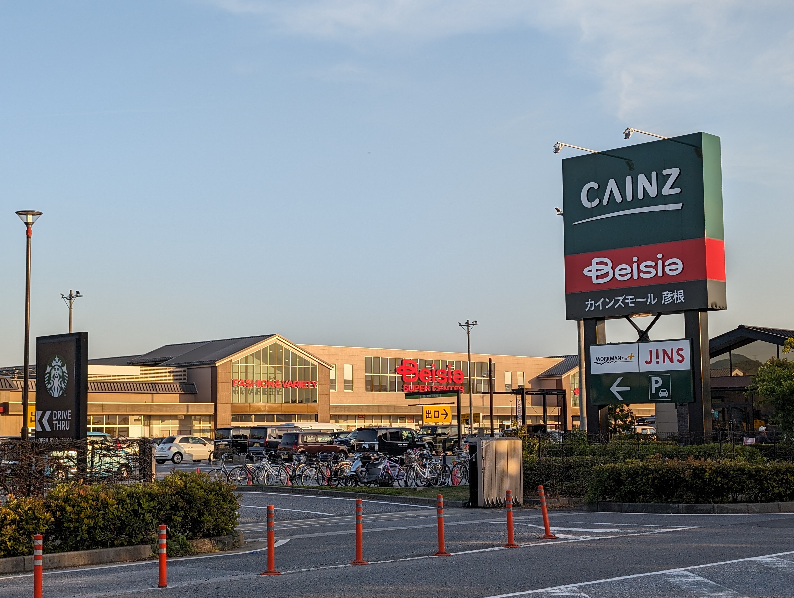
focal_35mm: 49
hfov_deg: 38.9
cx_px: 397
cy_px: 299
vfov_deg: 29.7
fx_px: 1126
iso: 18
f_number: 1.68
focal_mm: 6.9
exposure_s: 1/633
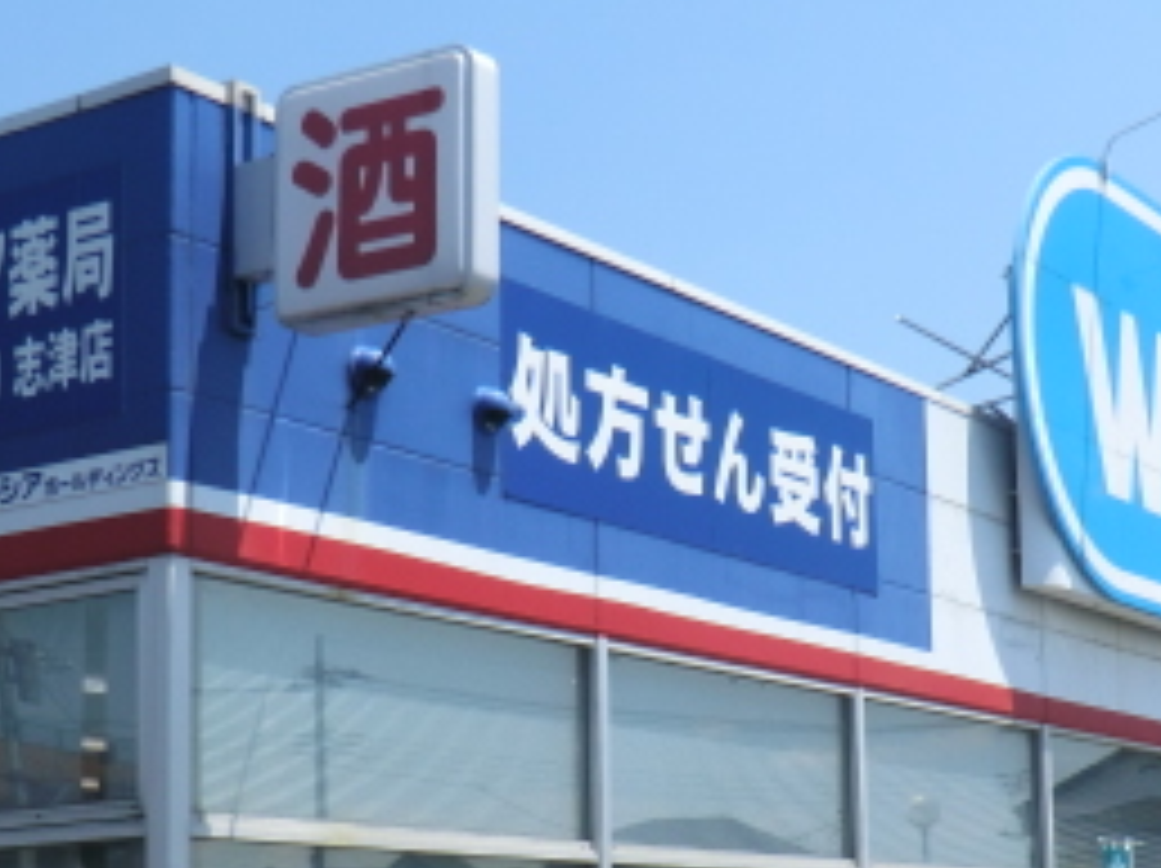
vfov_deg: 20.2
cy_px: 711
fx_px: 2413
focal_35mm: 72
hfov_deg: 26.9
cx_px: 752
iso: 80
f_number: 7.9
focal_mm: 5.2
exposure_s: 1/200
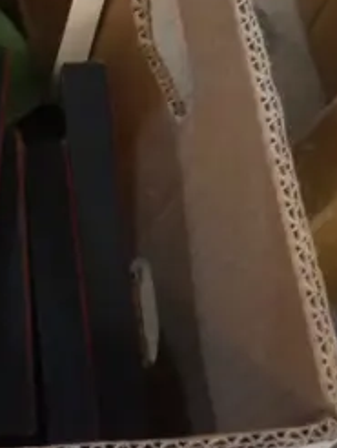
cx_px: -546
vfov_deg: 14.4
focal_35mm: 133
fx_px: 1723
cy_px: -56
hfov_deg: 9.5
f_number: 3.6
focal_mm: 16
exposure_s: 1/40
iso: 3200
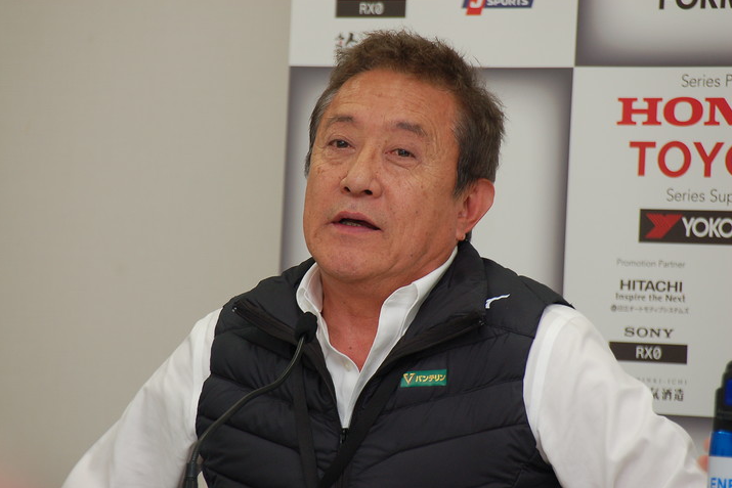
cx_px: 364
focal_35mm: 302
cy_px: 243
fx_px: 6142
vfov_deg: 4.6
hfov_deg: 6.8
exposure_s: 1/60
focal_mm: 200
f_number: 5.6
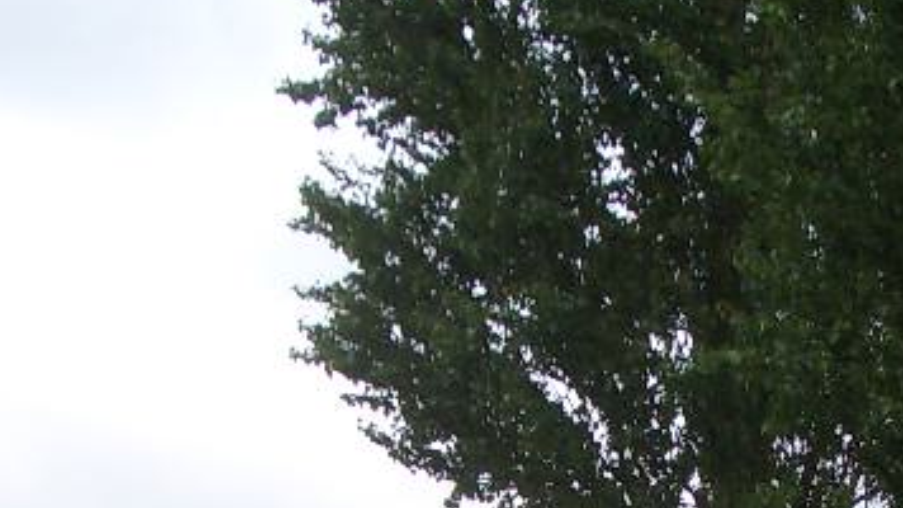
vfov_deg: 8.3
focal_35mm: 137
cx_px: 680
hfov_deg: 15.6
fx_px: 3279
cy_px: 1102
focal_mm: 5.8
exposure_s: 1/250
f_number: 4.3
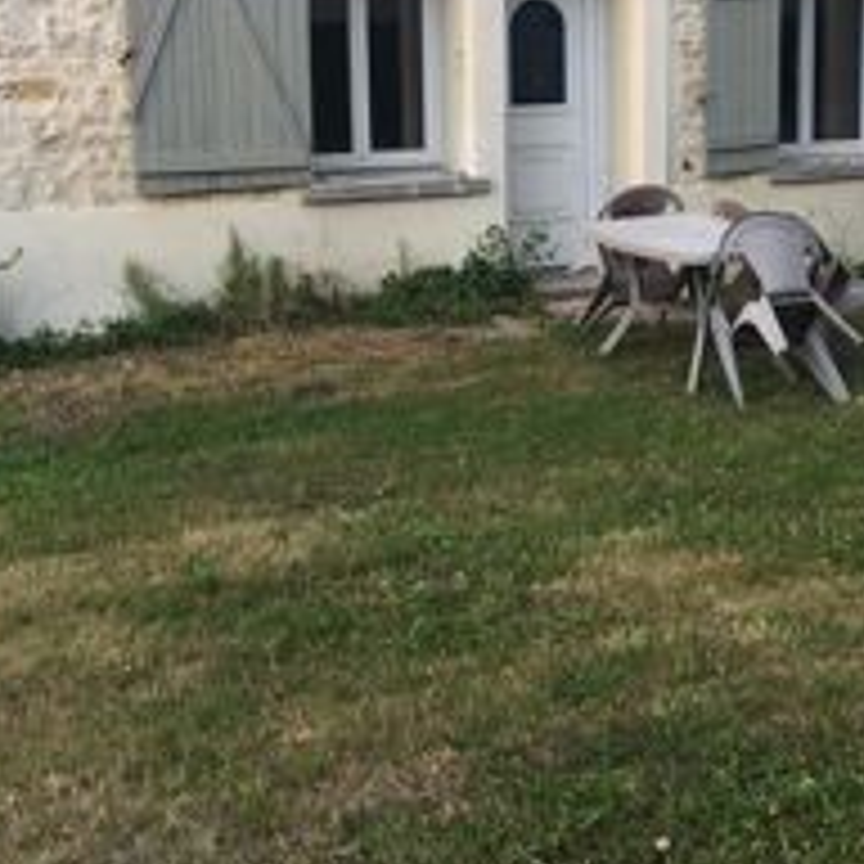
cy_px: 272
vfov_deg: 29.8
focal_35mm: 57
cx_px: 526
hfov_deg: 30.0
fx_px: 1610
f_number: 2.2
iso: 40
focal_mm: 4.15
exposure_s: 1/100
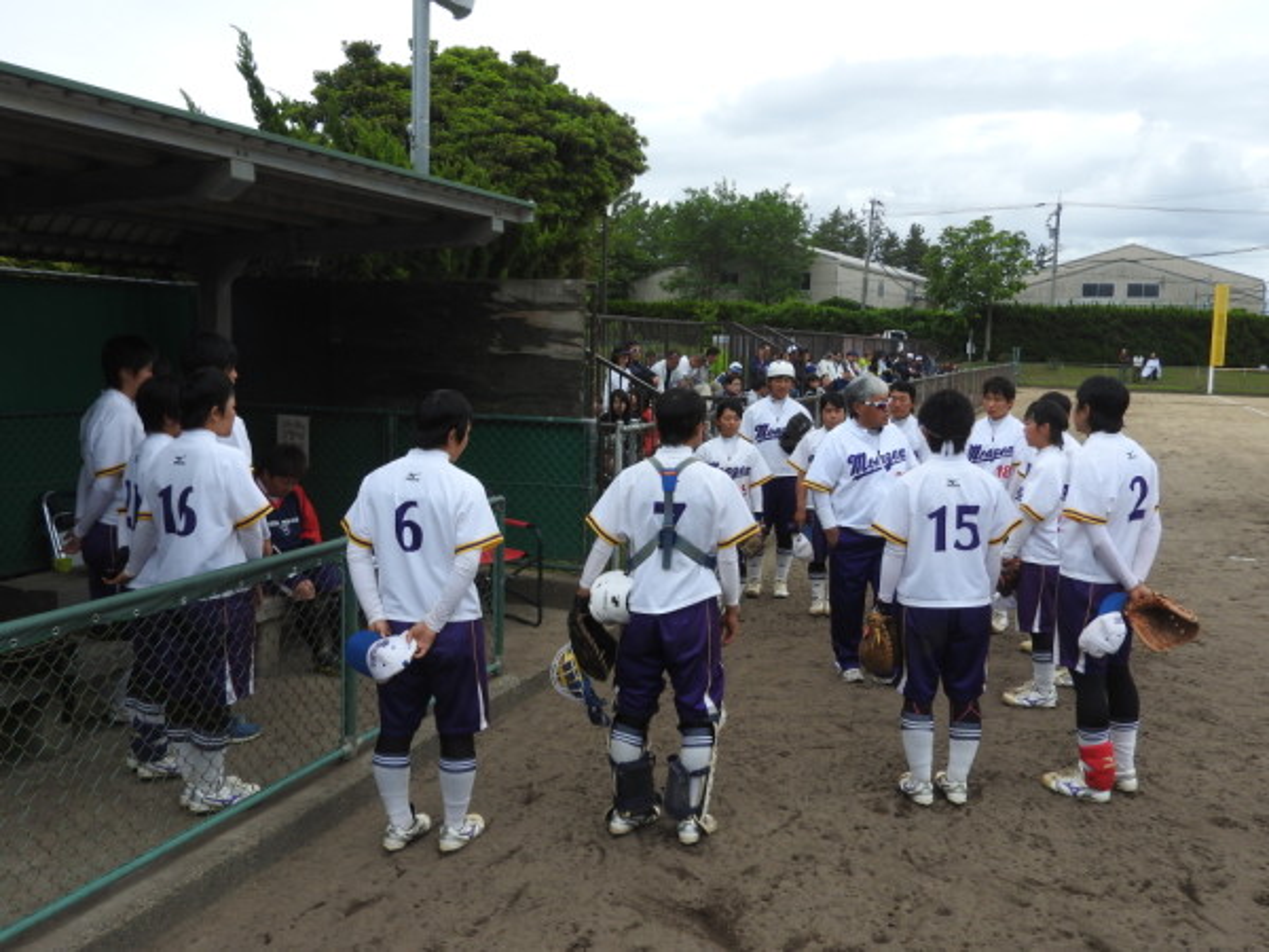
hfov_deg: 55.4
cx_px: 634
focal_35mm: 33
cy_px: 476
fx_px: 1210
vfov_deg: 42.9
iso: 100
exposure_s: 1/640
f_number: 3.6
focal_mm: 5.9
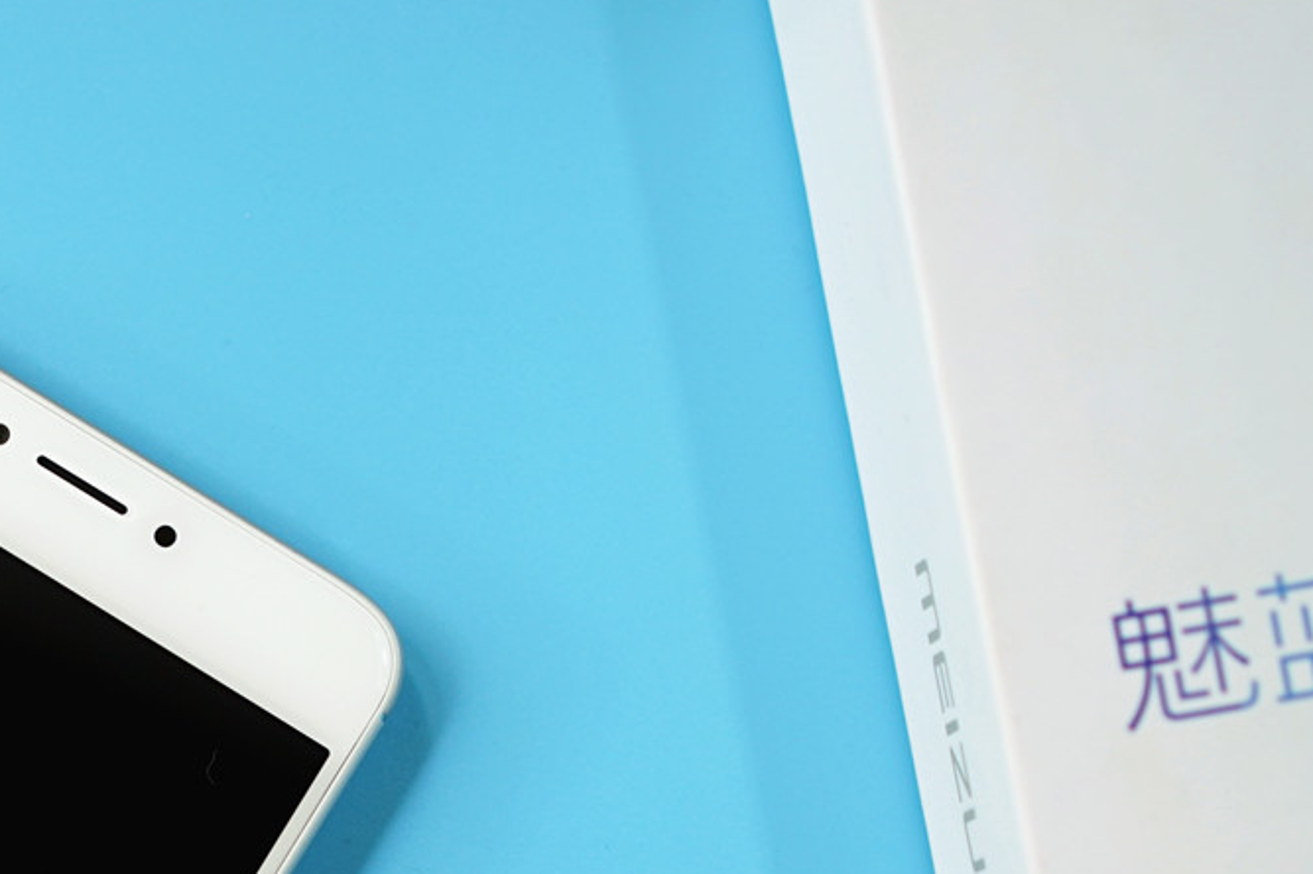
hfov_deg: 12.2
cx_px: -232
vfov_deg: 8.2
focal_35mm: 165
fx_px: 6015
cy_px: 1015
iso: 100
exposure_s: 1/60
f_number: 2.8
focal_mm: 55
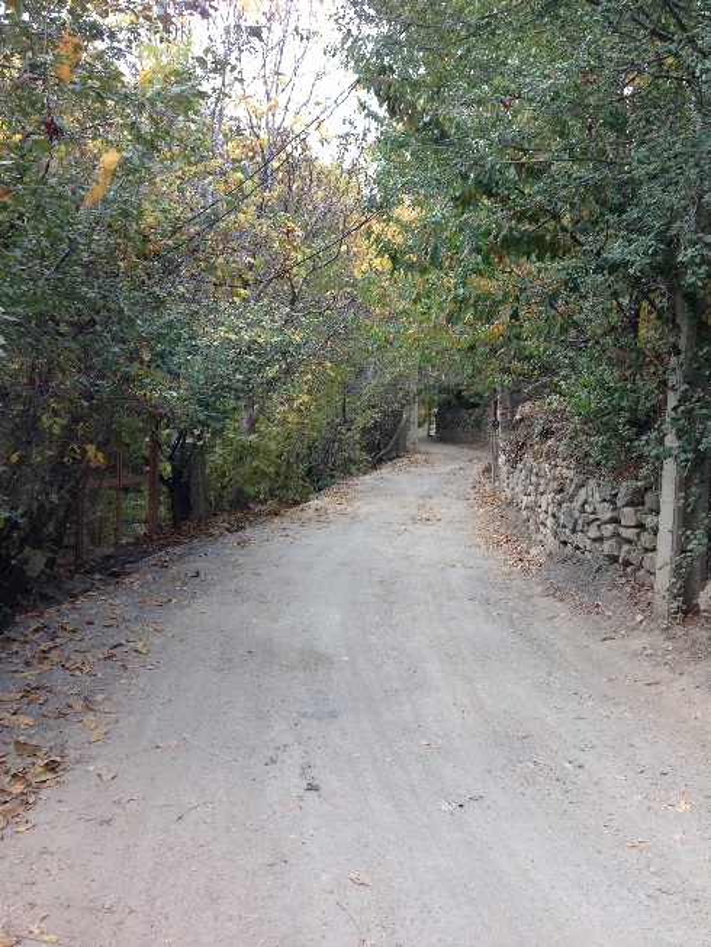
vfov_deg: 55.3
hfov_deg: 43.0
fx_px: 903
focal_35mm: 33
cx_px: 356
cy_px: 474
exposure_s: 1/120
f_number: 2.4
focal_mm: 4.12
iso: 50
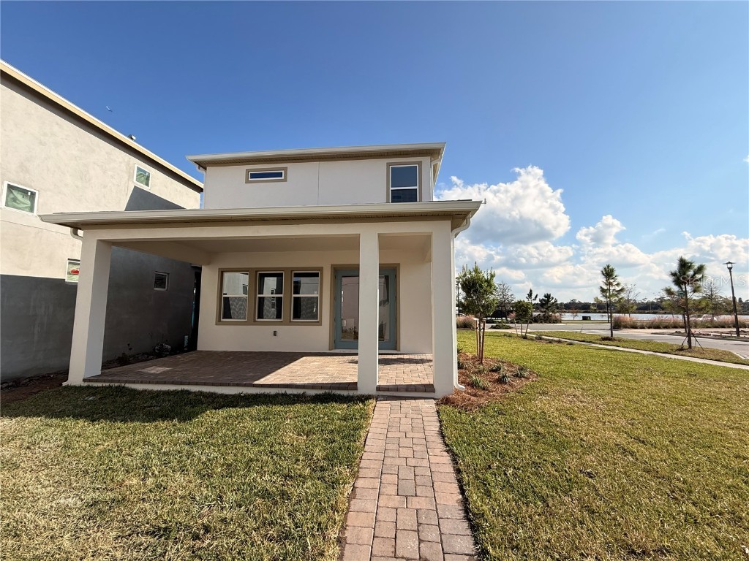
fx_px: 303
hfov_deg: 102.1
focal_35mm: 14
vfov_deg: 85.7
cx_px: 374
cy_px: 280
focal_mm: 2.22
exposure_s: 1/2092
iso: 50
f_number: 2.2
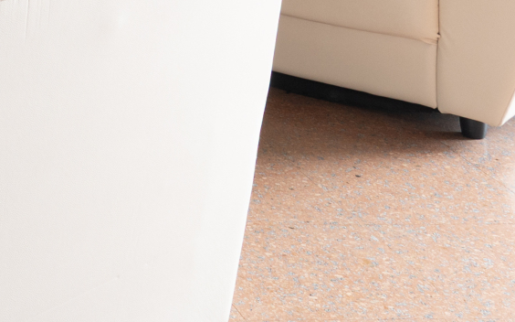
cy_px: -448
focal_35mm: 111
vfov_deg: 10.2
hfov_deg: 16.3
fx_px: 1557
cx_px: -369
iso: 400
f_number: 10
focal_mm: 24
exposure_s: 1/2
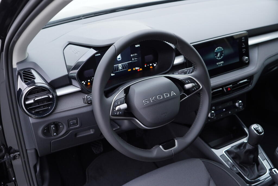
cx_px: 139
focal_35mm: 36
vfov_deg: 36.9
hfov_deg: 53.1
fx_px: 278
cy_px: 93
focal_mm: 24
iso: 160
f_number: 2.8
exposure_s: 1/40
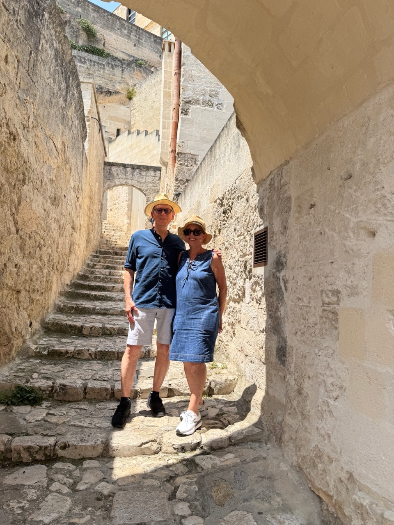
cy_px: 262
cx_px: 197
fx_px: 364
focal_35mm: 24
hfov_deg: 56.8
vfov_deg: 71.6
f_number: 1.78
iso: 80
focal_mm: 6.76
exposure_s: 1/3802
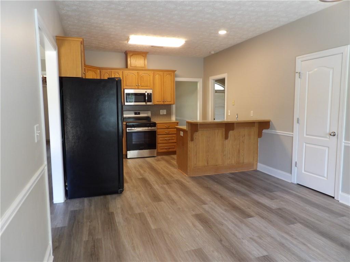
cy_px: 131
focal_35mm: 24
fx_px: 243
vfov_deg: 56.8
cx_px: 175
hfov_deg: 71.6
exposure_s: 1/32
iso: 200
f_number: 3.2
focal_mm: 4.3
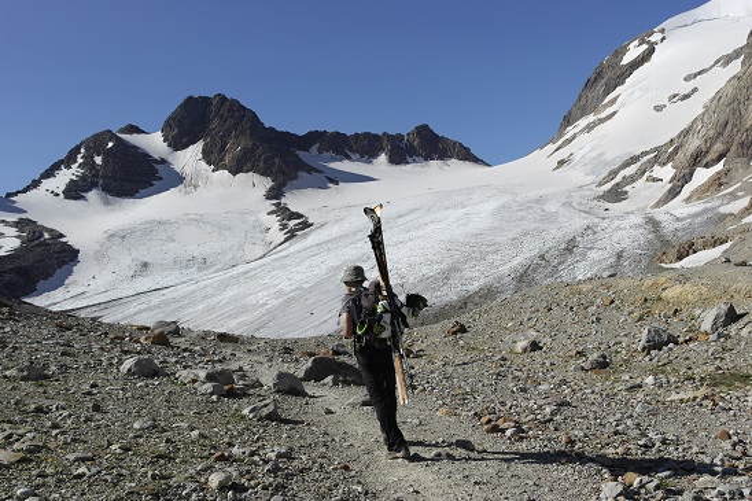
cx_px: 376
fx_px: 752
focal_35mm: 36
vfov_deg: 36.9
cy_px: 250
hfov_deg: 53.1
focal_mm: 24
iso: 100
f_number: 7.1
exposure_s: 1/320
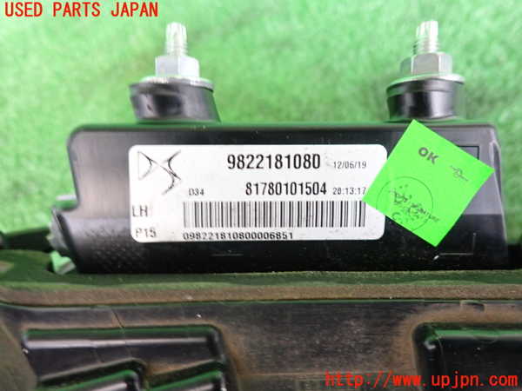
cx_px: 261
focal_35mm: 25
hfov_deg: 69.4
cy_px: 196
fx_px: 377
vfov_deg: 54.9
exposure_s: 1/30
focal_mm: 4.5
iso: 640
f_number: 2
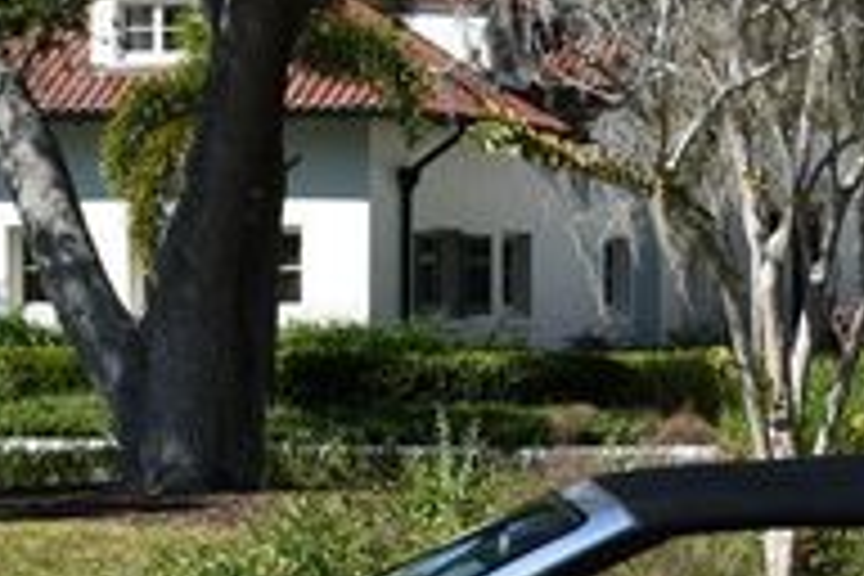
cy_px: 518
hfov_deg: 12.8
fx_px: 3840
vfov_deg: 8.5
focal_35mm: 160
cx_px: 742
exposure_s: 1/250
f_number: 8
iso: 100
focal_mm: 24
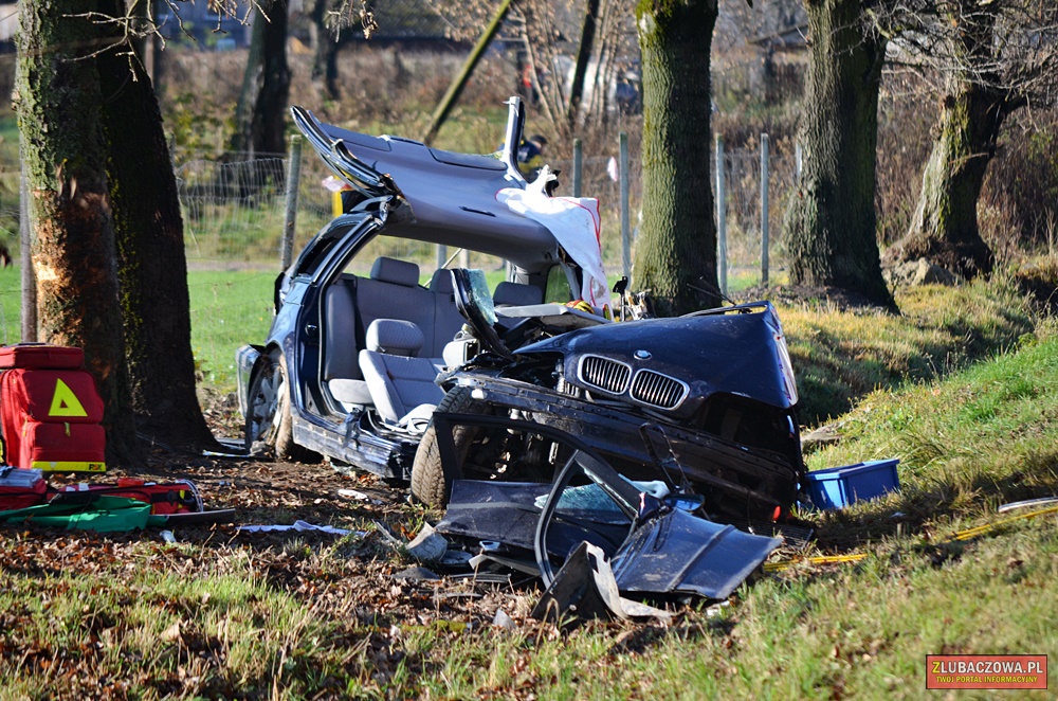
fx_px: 8797
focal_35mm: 300
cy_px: 350
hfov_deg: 6.9
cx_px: 529
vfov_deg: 4.6
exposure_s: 1/500
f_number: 5.6
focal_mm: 200
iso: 360
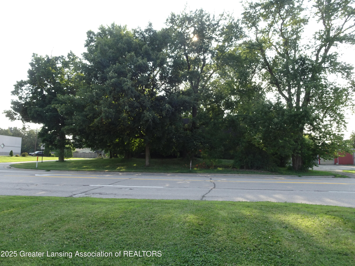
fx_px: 246
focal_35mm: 24
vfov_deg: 56.8
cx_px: 178
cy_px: 133
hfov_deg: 71.6
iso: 80
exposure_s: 1/160
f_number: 3.5
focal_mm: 4.1
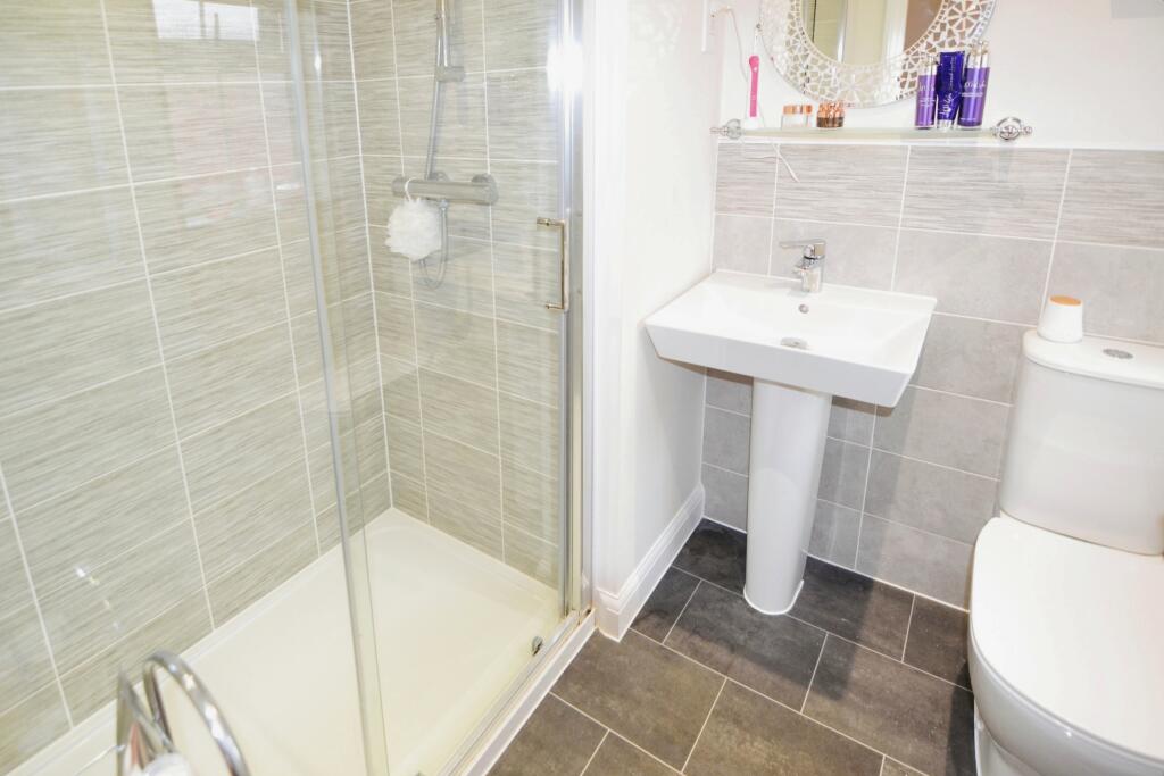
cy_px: 388
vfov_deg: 72.1
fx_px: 534
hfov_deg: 95.0
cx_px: 582
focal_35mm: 16
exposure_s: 1/60
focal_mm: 11
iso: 560
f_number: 2.8
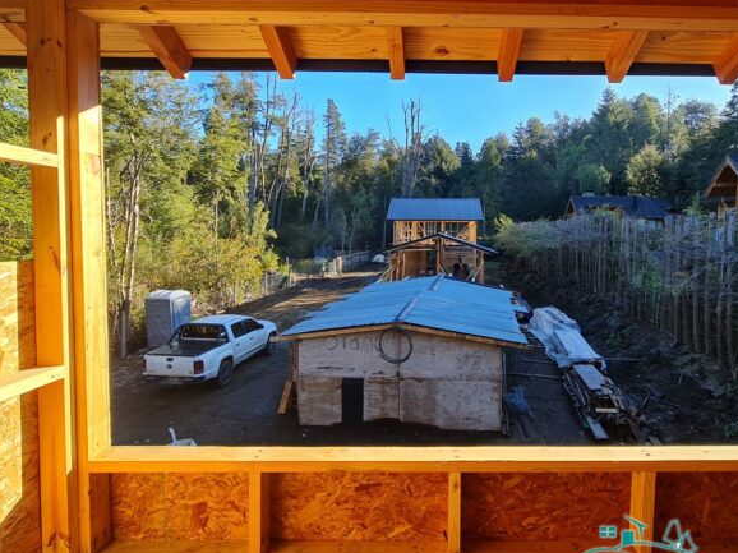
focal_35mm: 18
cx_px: 446
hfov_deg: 86.6
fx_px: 384
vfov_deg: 71.3
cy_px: 246
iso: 64
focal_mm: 2.2
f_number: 2.2
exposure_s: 1/376
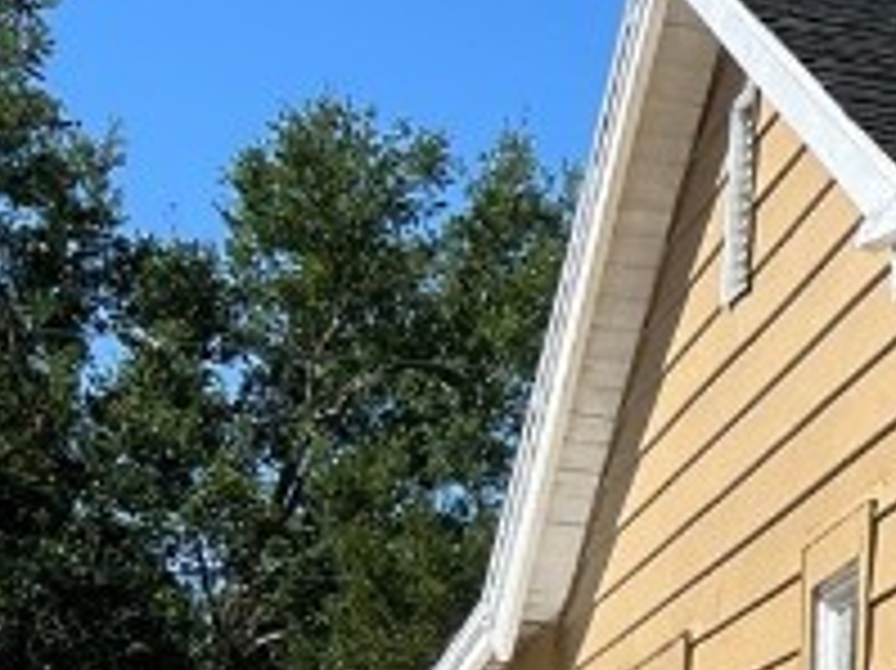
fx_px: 3466
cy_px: 940
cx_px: 2278
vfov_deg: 10.7
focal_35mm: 134
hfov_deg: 11.6
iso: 50
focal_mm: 5.7
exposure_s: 1/3831
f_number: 1.5
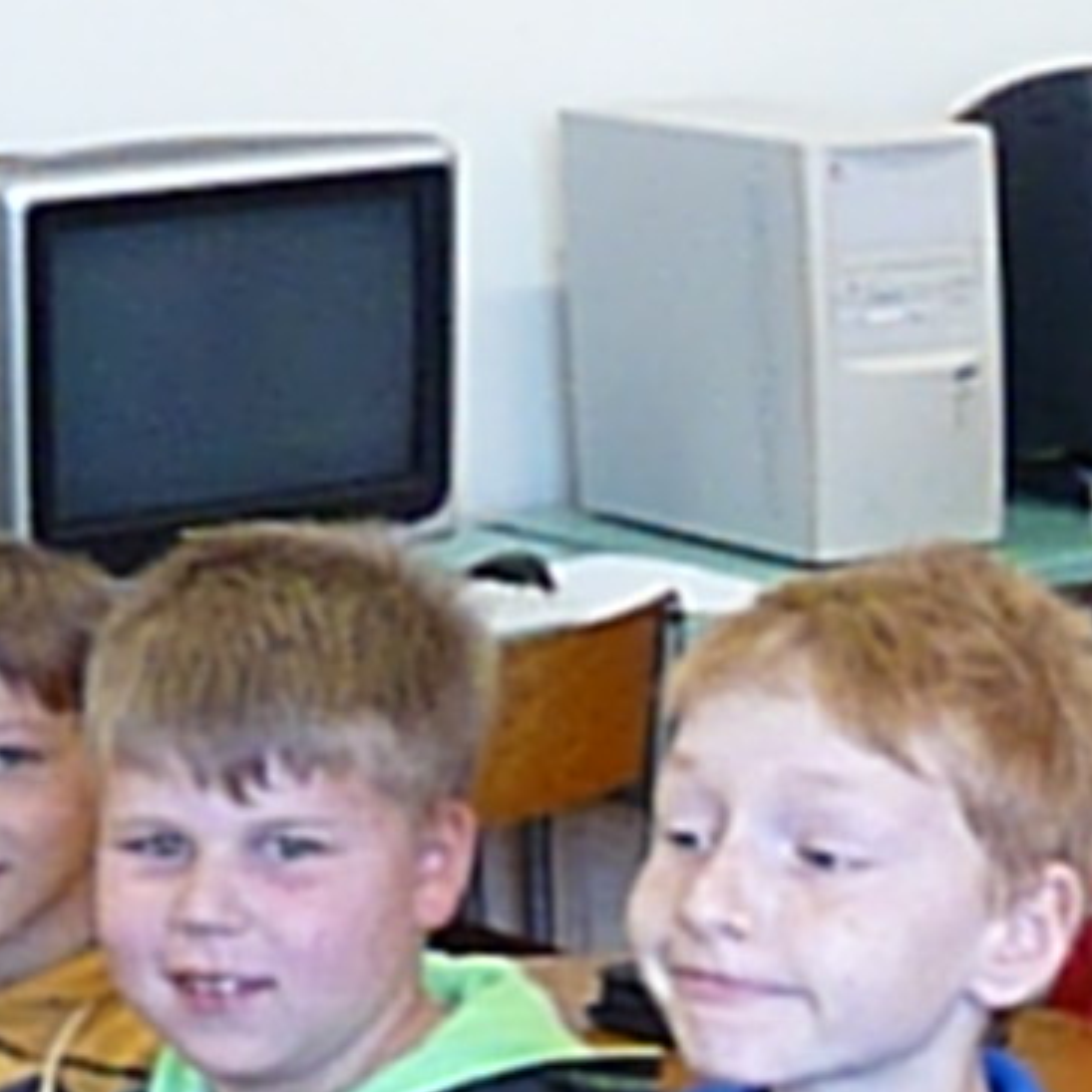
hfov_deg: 12.0
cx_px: 1975
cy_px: 784
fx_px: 4783
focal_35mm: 134
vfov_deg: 13.0
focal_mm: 4.8
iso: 800
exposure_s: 1/100
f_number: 2.8
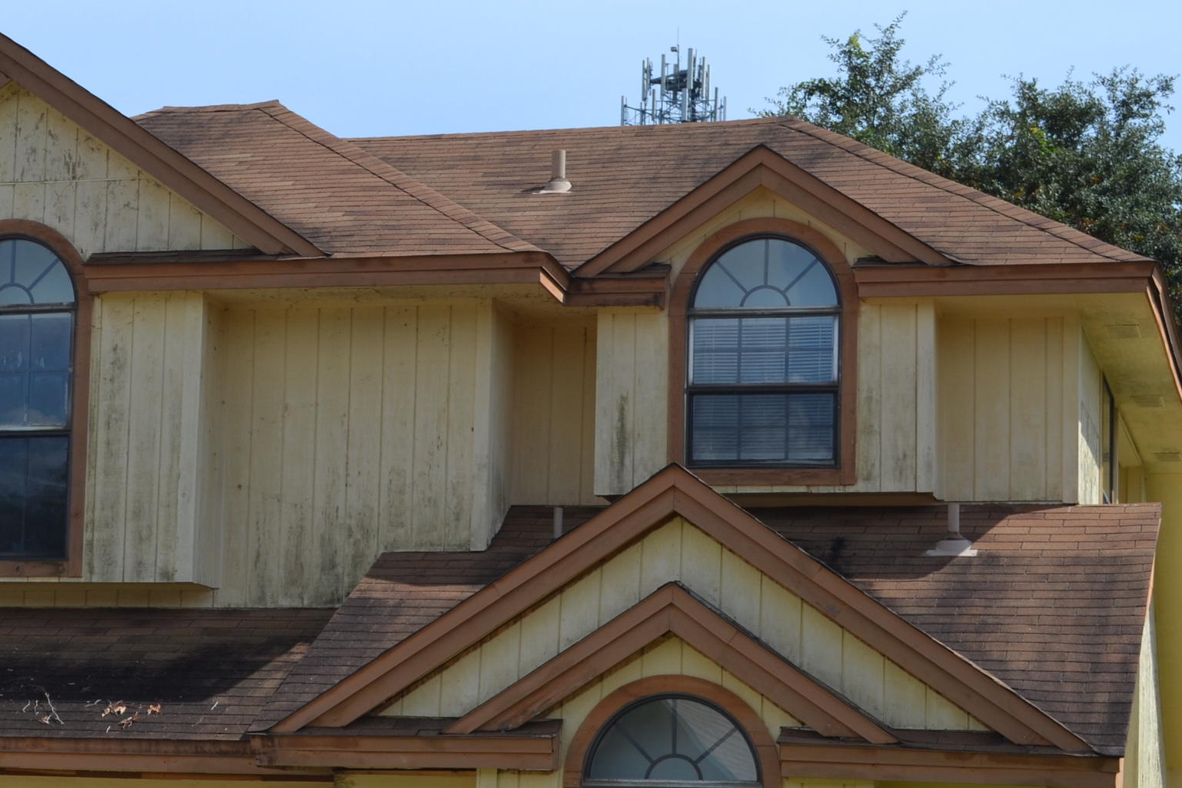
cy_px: 501
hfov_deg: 21.4
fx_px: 3086
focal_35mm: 94
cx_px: 231
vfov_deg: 14.5
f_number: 8
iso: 100
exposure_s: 1/250
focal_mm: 32
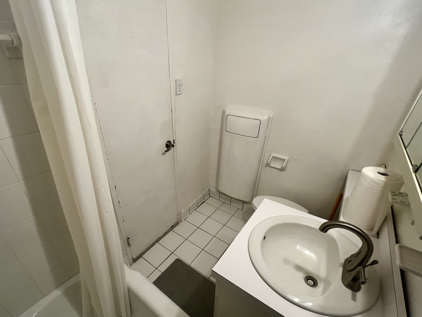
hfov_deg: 97.9
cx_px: 193
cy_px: 178
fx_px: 183
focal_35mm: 15
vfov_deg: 81.4
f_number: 1.8
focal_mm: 1.57
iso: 125
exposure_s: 1/60
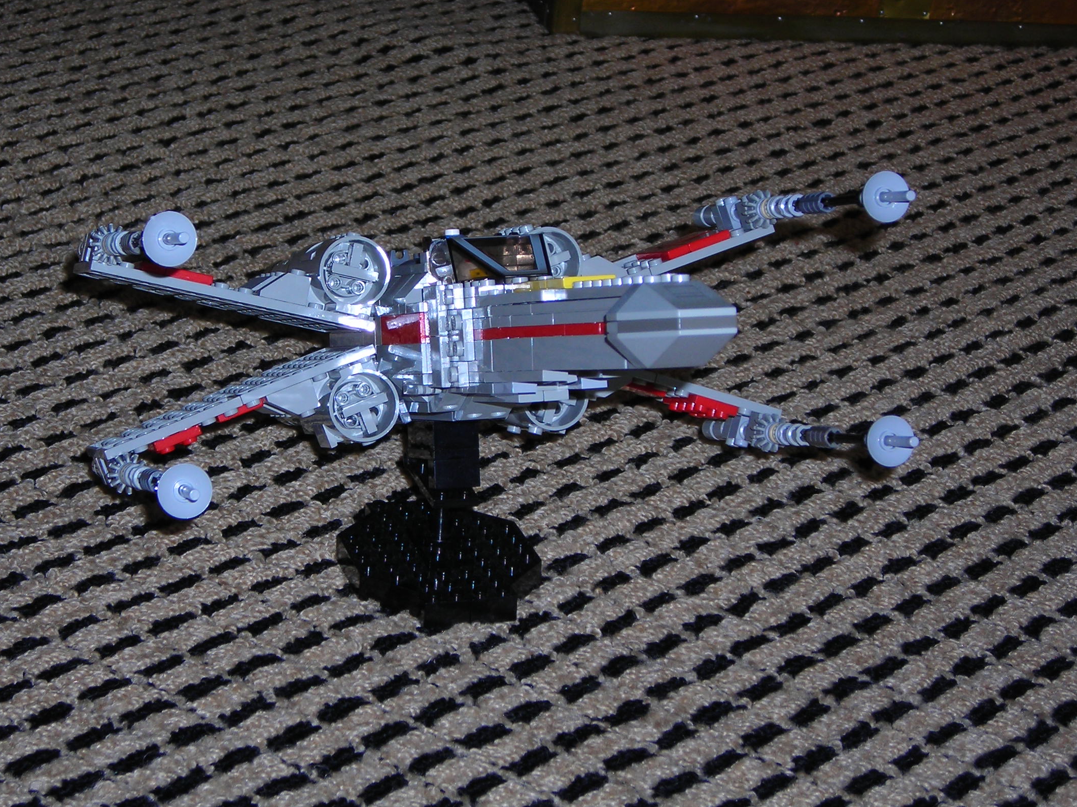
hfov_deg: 20.9
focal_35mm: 94
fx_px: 2924
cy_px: 341
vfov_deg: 15.7
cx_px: 457
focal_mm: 12.7
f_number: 4.2
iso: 50
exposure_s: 1/60.1
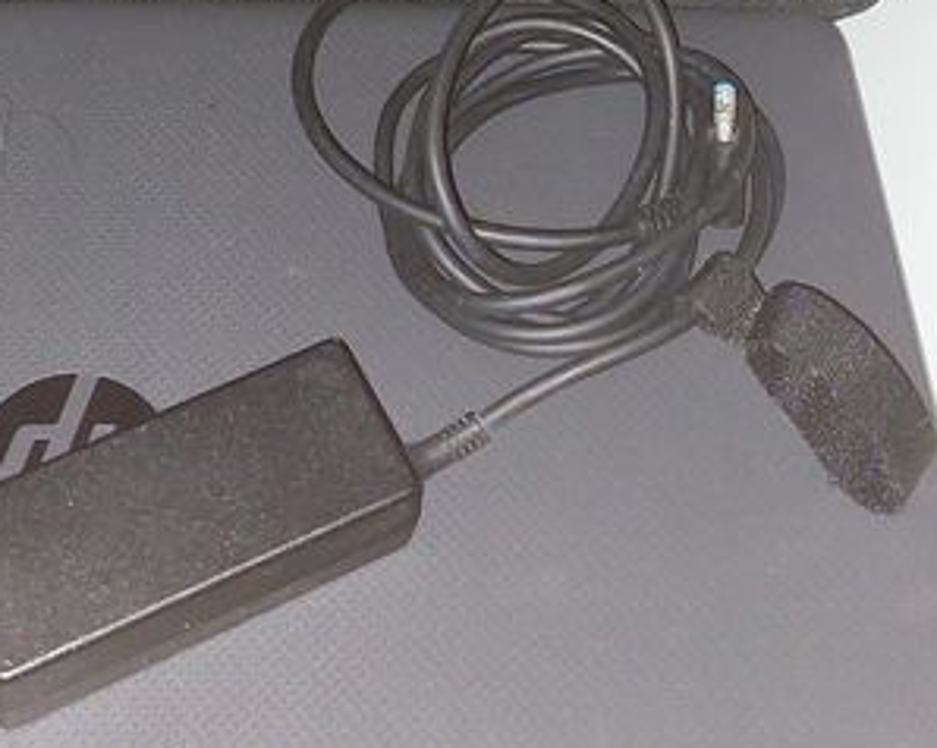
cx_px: 157
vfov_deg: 17.6
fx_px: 2273
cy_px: -211
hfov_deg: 22.9
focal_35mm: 82
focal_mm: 5.23
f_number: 1.8
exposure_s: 1/50
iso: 320
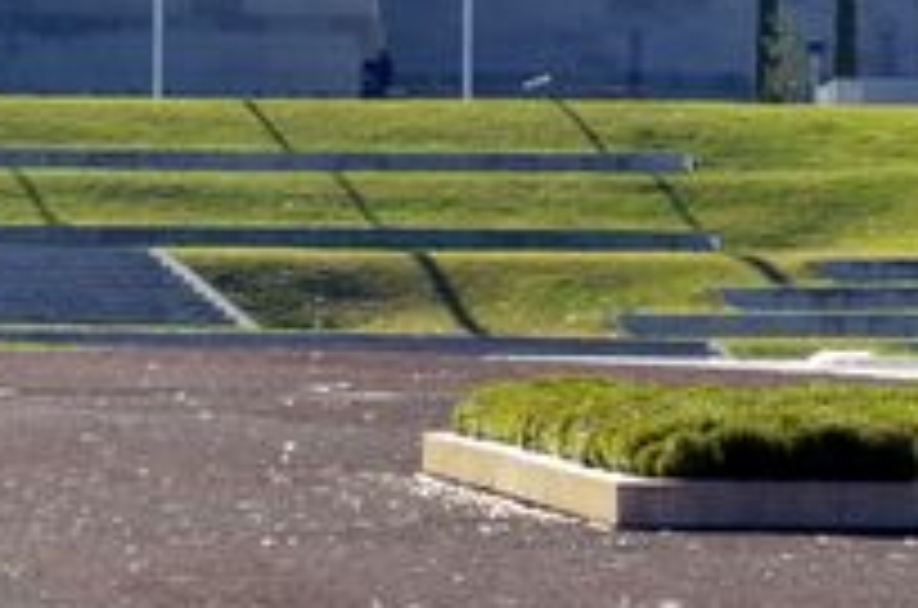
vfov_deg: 1.7
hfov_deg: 2.6
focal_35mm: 793
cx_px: -644
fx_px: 20162
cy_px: -299
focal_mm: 105
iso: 200
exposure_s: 1/250
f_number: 8
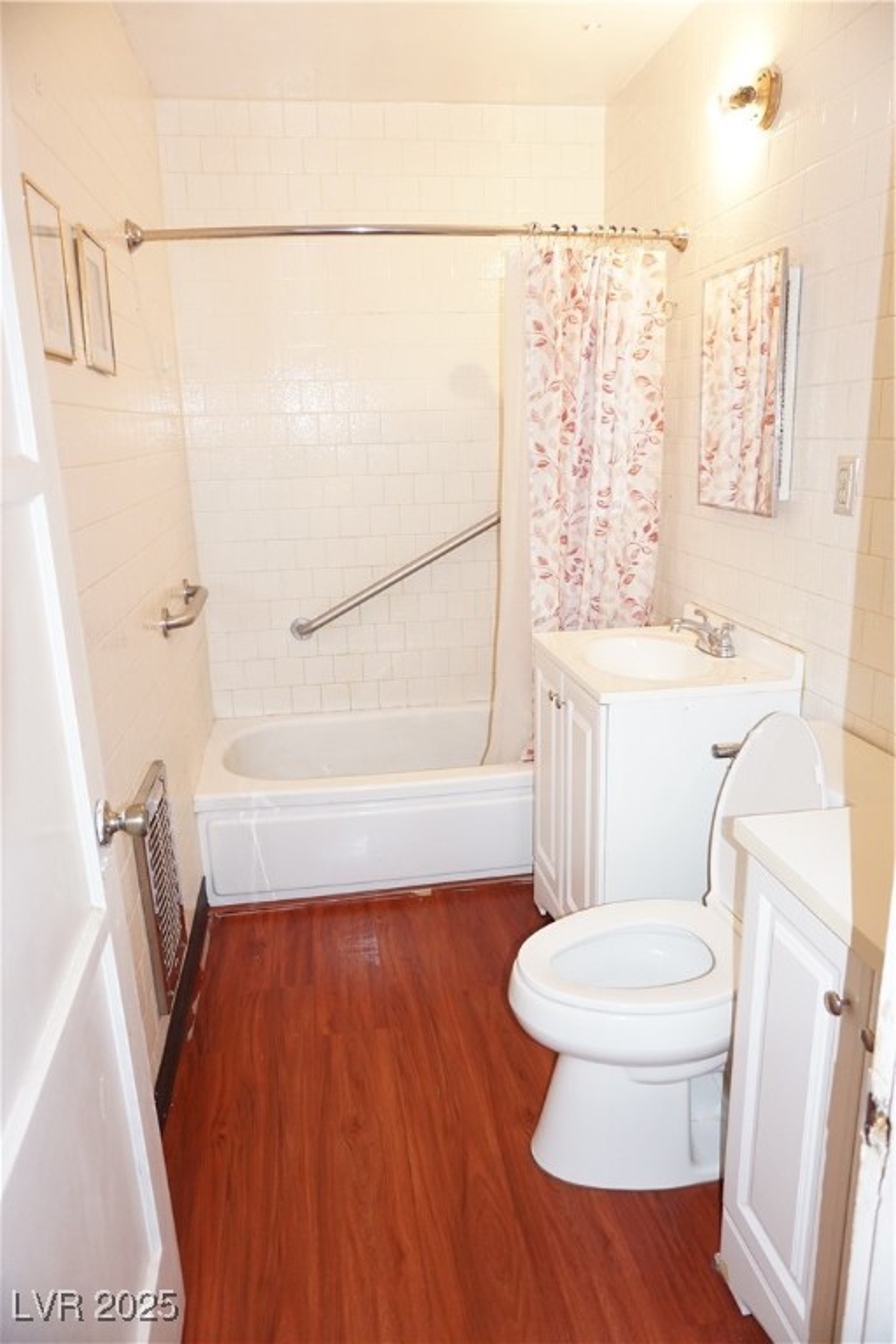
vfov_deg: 73.7
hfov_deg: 53.1
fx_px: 896
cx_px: 448
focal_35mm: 24
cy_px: 672
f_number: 3.5
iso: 800
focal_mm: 16
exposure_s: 1/60
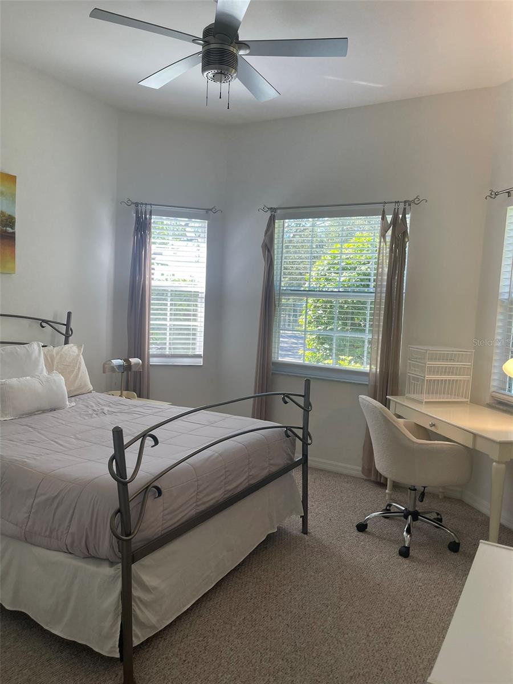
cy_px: 342
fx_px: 494
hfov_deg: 54.9
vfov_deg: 69.4
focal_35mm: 25
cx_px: 256
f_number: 1.6
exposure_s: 1/120
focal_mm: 5.1
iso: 50
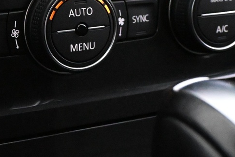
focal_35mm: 100
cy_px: 19
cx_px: 40
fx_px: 653
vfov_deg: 13.6
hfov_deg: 20.1
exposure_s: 1/60
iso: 10000
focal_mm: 20
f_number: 3.8
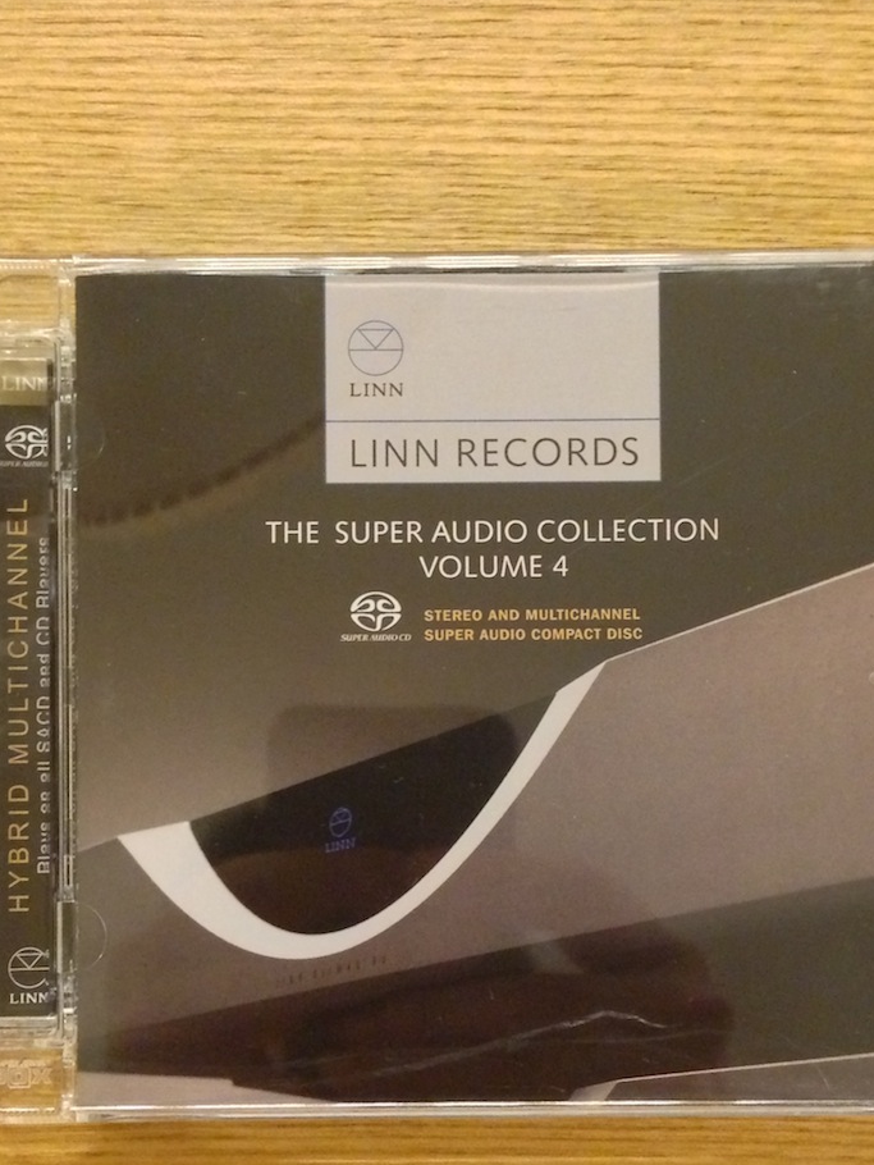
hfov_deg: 25.2
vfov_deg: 33.1
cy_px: 685
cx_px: 471
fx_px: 1952
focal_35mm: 58
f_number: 2.4
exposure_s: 1/17
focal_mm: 4.13
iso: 640
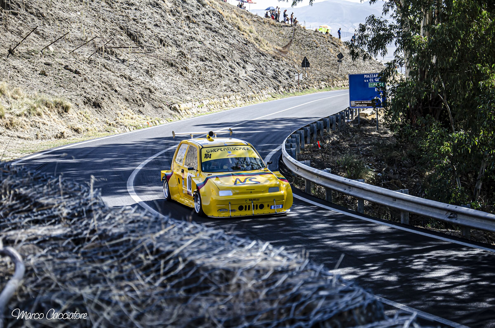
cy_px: 164
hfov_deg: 27.0
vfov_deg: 18.1
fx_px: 1029
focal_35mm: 75
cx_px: 248
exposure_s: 1/800
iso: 320
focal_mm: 50
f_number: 5
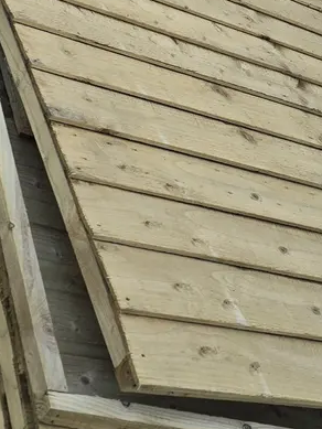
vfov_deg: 26.4
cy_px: 39
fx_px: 880
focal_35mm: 71
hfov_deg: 20.7
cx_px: 201
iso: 12
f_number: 1.7
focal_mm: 6.3
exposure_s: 1/218
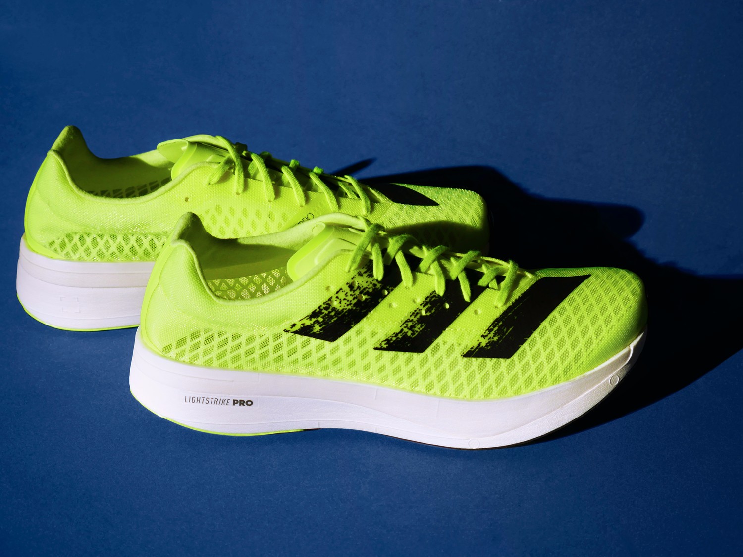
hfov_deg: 21.8
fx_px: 1932
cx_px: 372
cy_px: 278
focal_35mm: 90
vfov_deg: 16.4
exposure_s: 1/1600
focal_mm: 45
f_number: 5
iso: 200
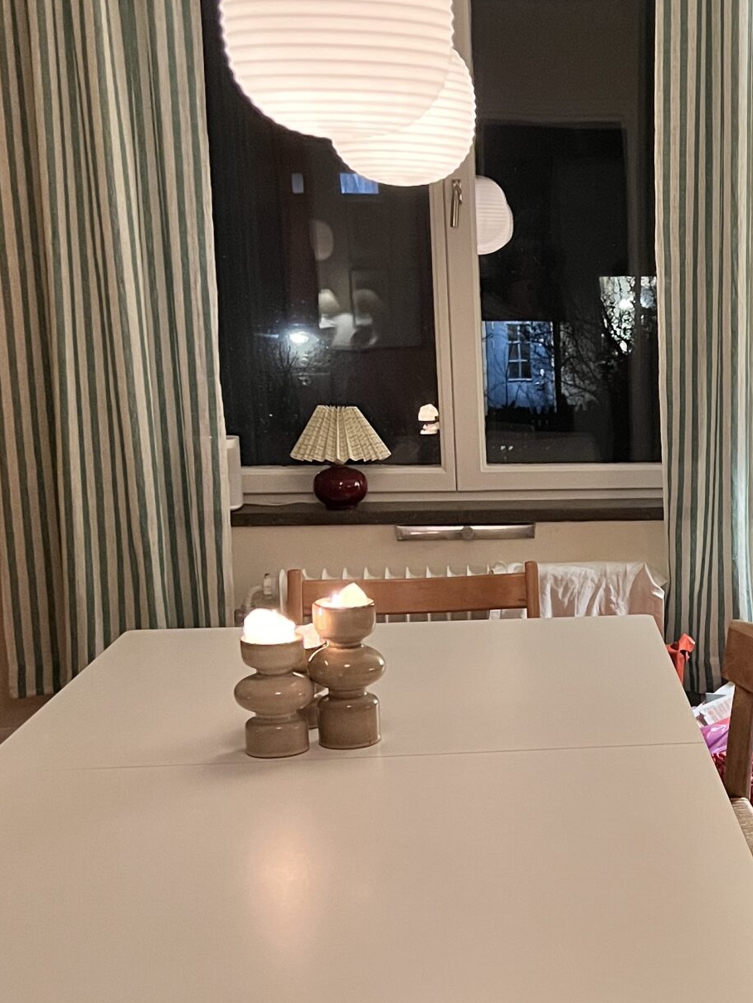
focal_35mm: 55
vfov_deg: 34.8
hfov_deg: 25.5
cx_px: 714
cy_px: 613
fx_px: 1595
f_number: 1.5
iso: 500
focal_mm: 5.7
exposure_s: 1/50
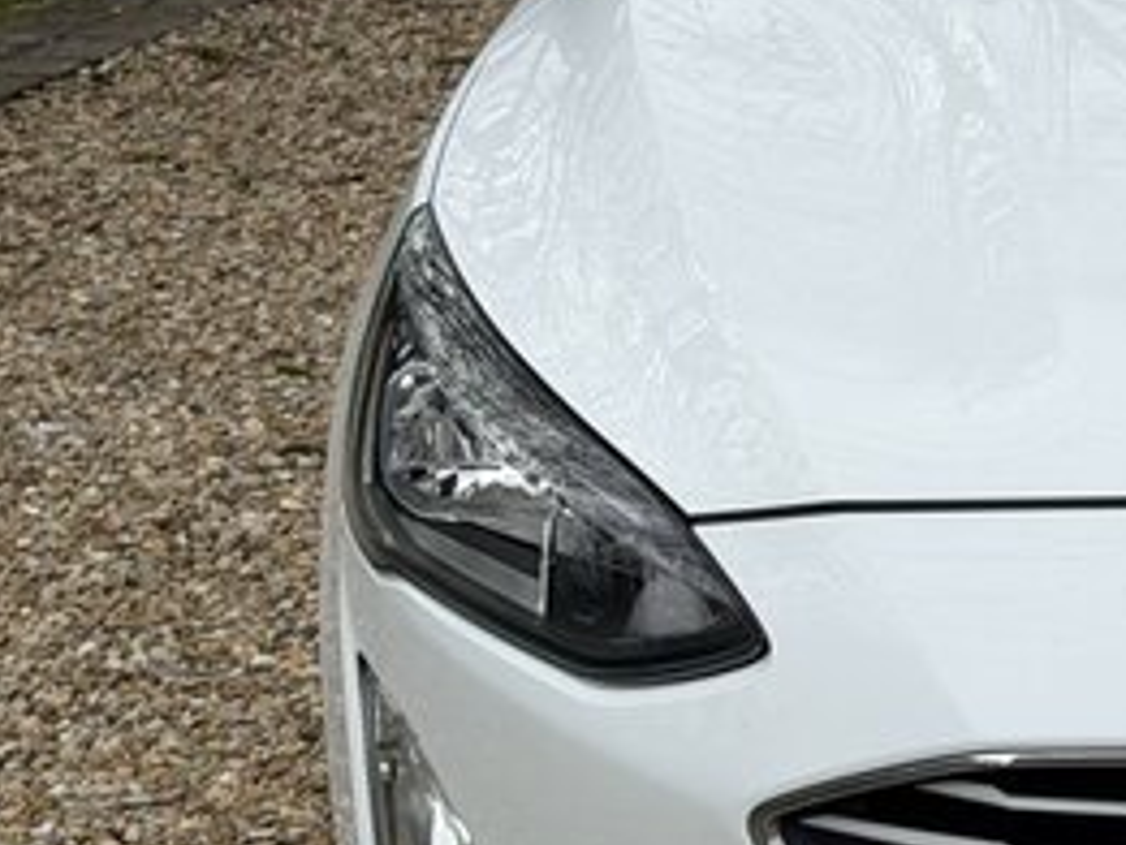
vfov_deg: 10.1
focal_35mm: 147
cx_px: 1570
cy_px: 608
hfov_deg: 12.9
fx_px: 4784
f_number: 1.78
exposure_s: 1/2577
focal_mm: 6.76
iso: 64
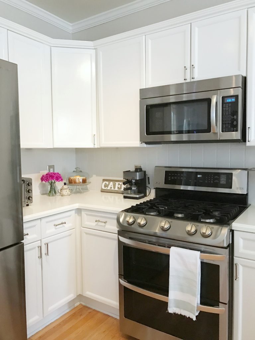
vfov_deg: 63.4
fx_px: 275
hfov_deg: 49.7
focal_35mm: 28
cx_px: 128
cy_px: 170
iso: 100
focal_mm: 3.99
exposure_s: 1/11
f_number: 1.8
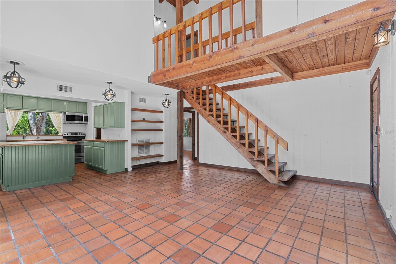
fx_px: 176
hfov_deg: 96.7
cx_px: 198
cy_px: 132
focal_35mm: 16
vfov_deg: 73.7
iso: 250
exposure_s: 1/2
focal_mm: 16
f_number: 9
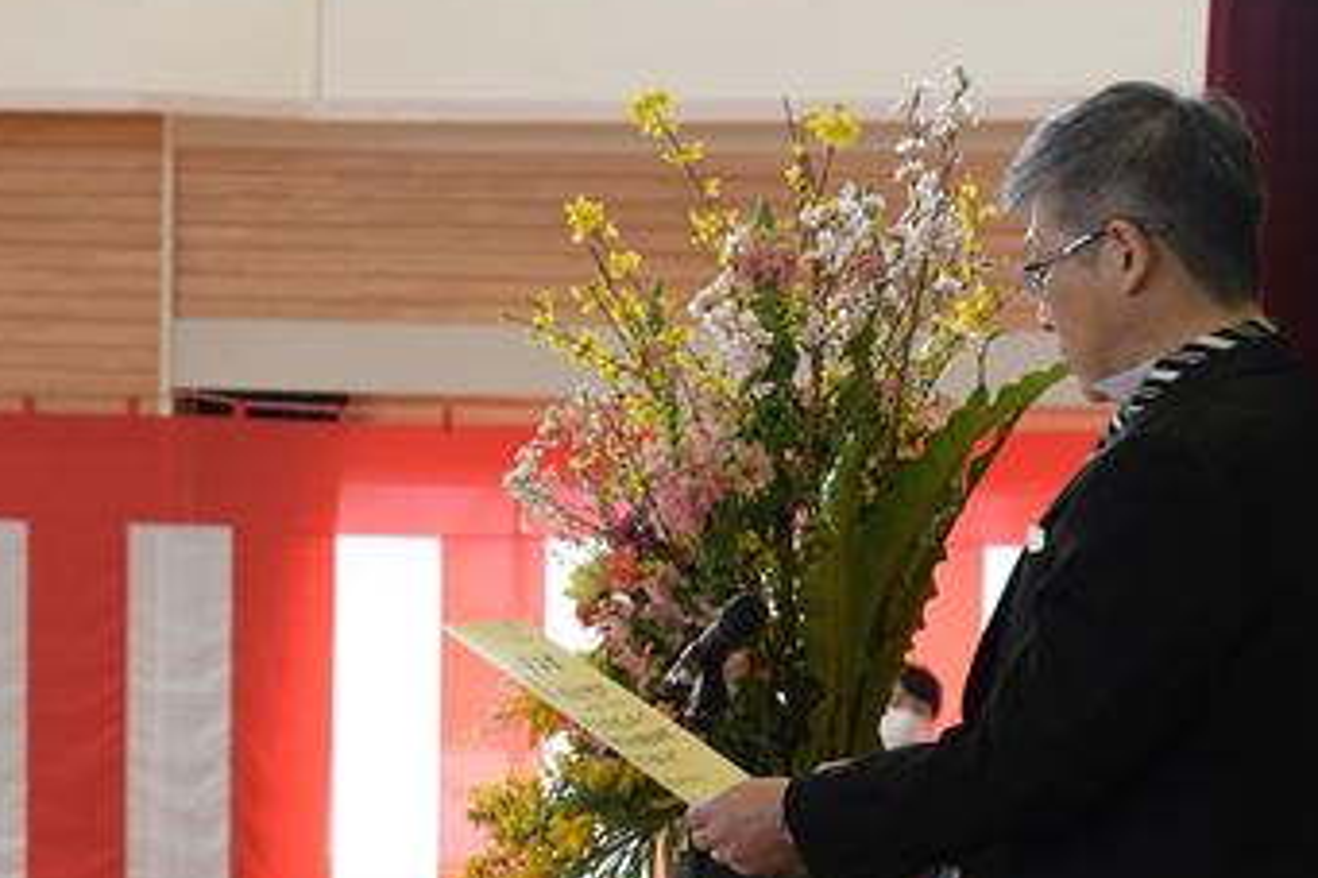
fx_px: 6028
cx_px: 444
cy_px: 590
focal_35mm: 165
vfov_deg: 8.3
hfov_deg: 12.5
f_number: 7.1
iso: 1600
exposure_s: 1/200
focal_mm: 75
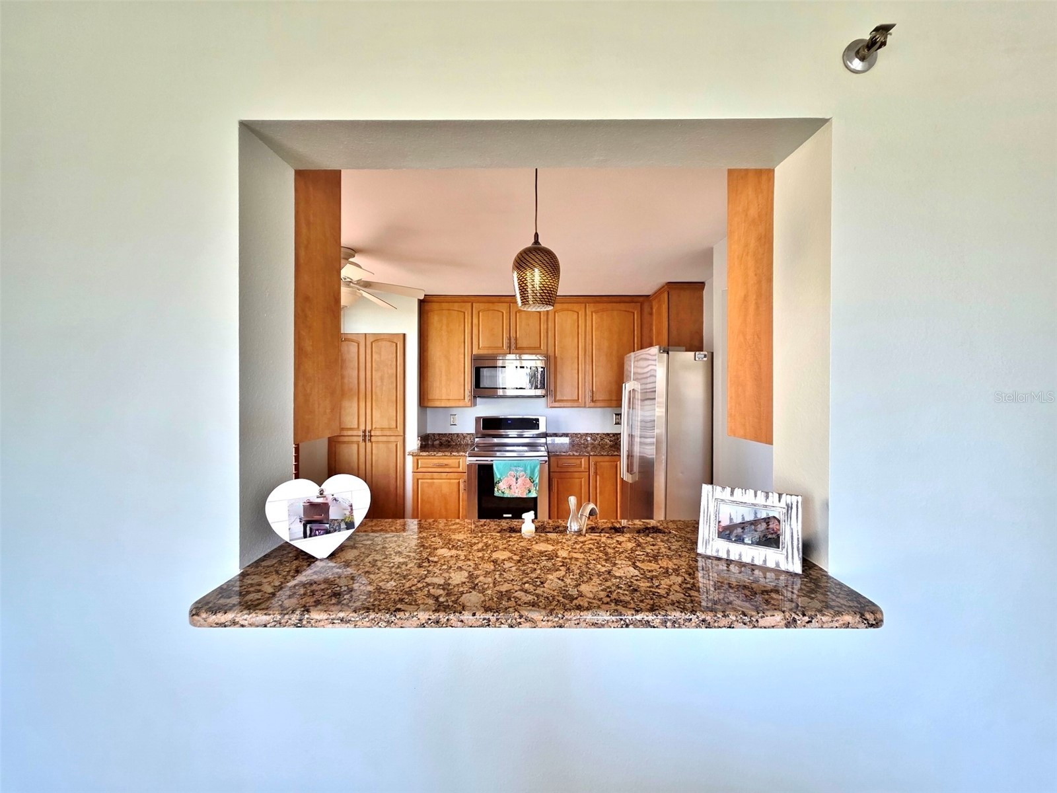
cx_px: 528
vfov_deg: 89.9
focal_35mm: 13
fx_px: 397
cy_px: 396
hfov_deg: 106.2
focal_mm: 2.2
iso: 200
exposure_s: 1/60
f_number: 1.9
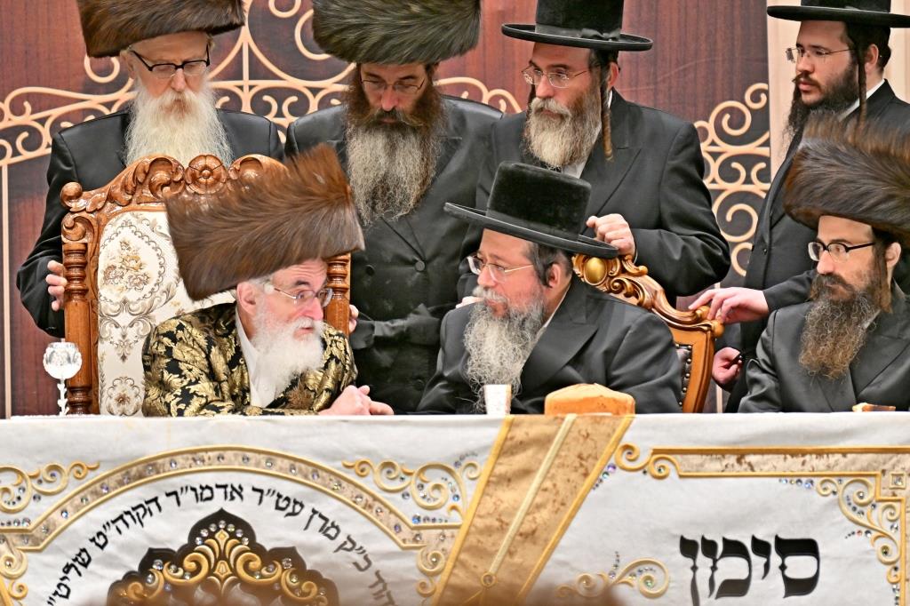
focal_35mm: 300
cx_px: 455
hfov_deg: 6.9
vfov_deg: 4.6
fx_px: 7580
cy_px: 303
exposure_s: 1/250
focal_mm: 200
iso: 320
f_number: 2.8
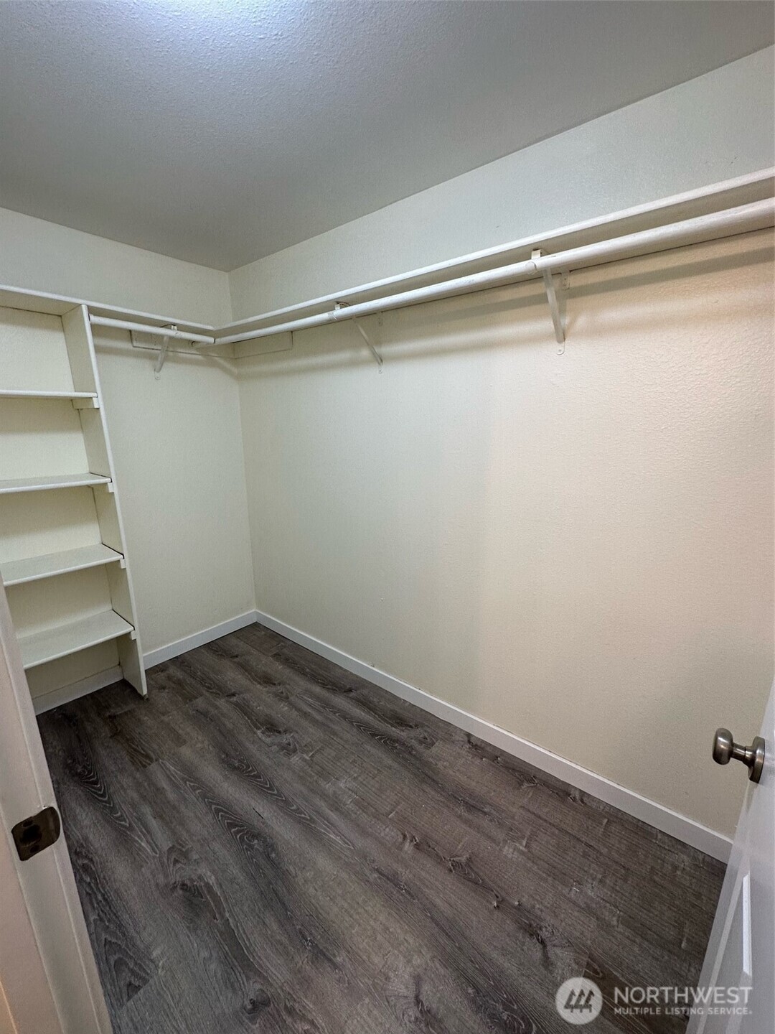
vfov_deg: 102.1
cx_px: 388
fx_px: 418
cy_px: 517
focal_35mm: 14
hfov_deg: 85.7
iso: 100
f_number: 2.2
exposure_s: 1/120
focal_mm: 2.22
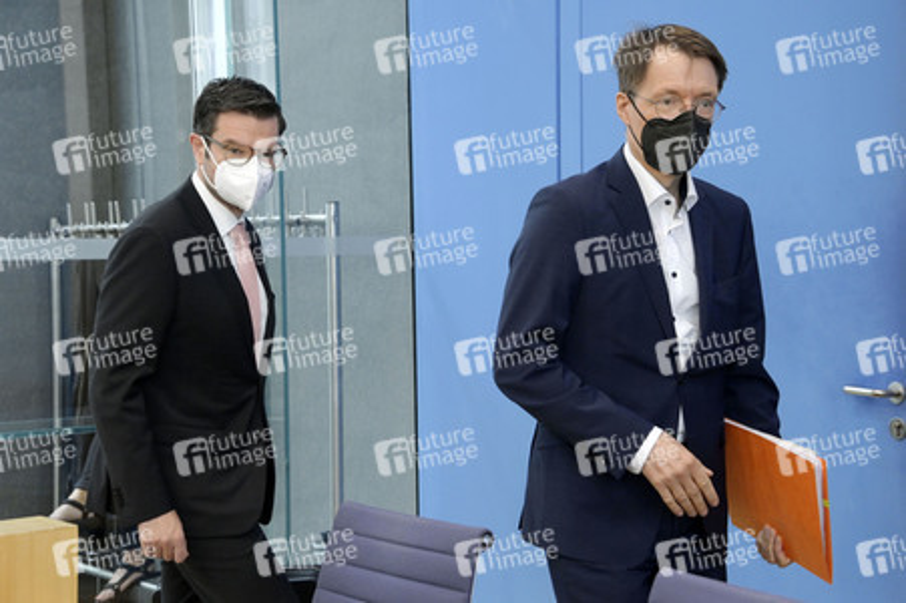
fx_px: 1760
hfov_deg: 28.9
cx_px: 453
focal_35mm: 70
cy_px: 302
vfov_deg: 19.4
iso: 4000
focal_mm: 70
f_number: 6.3
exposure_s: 1/500
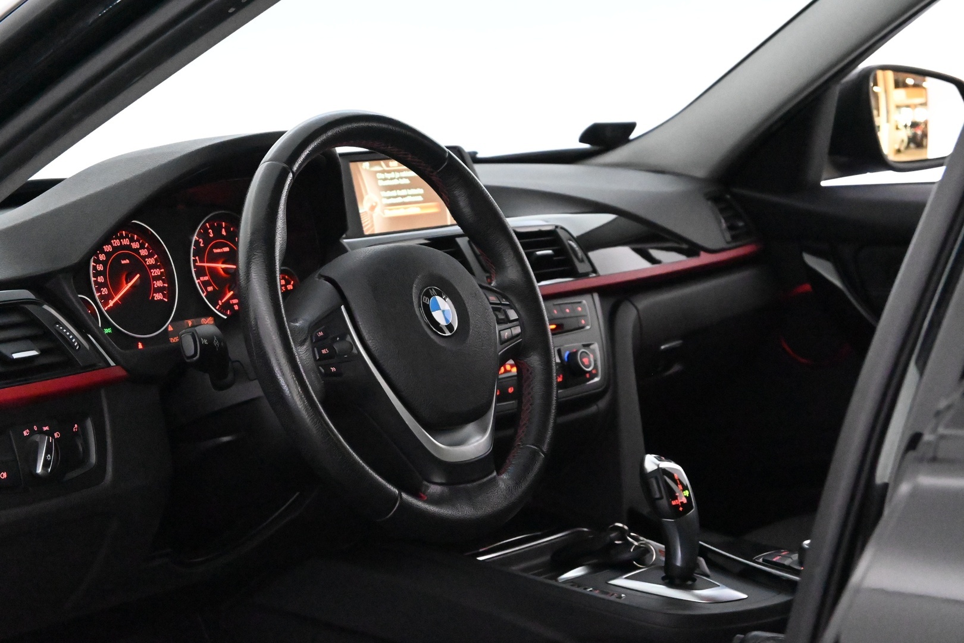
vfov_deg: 18.2
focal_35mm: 75
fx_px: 2008
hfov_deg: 27.0
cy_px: 322
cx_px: 482
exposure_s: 1/80
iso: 18000
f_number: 6.3
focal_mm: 50
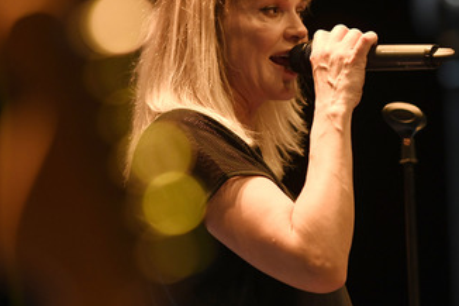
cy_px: 120
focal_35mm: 228
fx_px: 2905
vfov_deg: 6.0
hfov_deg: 9.0
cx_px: 288
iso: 2500
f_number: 2.8
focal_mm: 165
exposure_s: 1/200
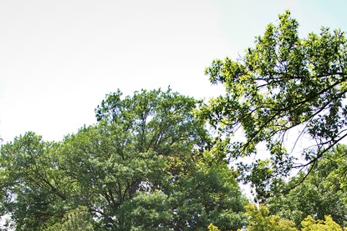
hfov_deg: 27.3
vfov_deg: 16.9
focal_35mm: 74
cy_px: 332
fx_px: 713
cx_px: 189
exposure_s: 1/160
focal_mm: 24
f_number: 6.3
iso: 100
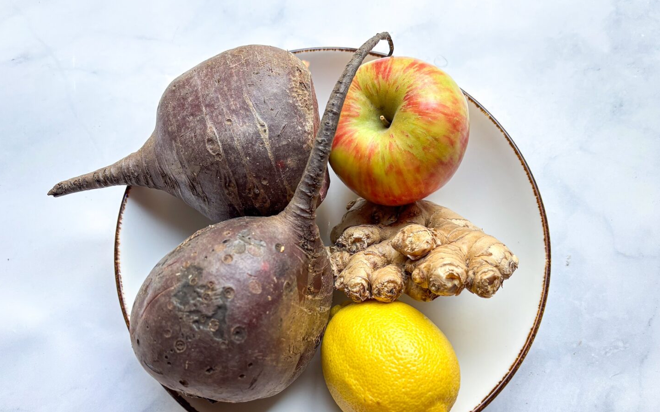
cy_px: 255
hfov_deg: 62.9
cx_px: 335
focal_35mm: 30
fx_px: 540
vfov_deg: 41.6
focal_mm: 5.96
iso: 64
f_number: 1.6
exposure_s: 1/120
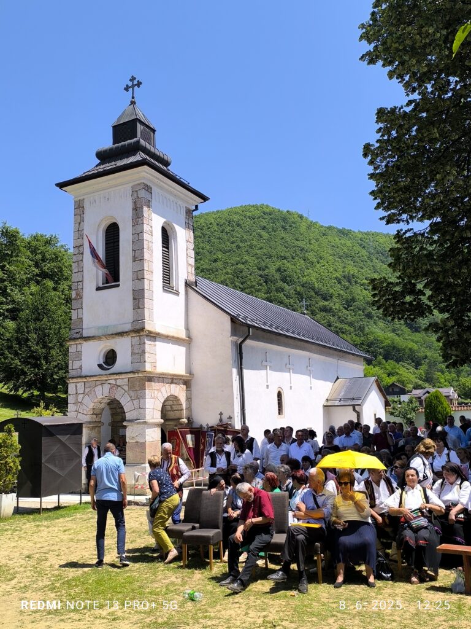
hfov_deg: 46.8
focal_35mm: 30
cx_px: 236
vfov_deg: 60.0
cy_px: 314
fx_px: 544
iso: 50
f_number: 1.65
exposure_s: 1/886
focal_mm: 6.14
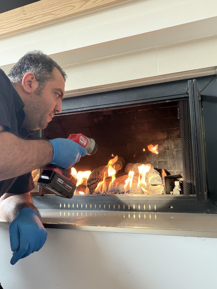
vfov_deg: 60.0
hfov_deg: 46.8
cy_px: 144
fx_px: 251
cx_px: 108
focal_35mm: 30
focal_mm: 2.71
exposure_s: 1/34
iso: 400
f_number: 1.9
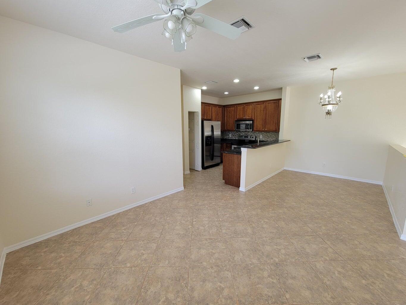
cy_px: 152
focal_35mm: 13
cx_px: 203
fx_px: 152
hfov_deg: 106.2
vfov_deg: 89.9
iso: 100
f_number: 2.2
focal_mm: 2.2
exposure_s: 1/59
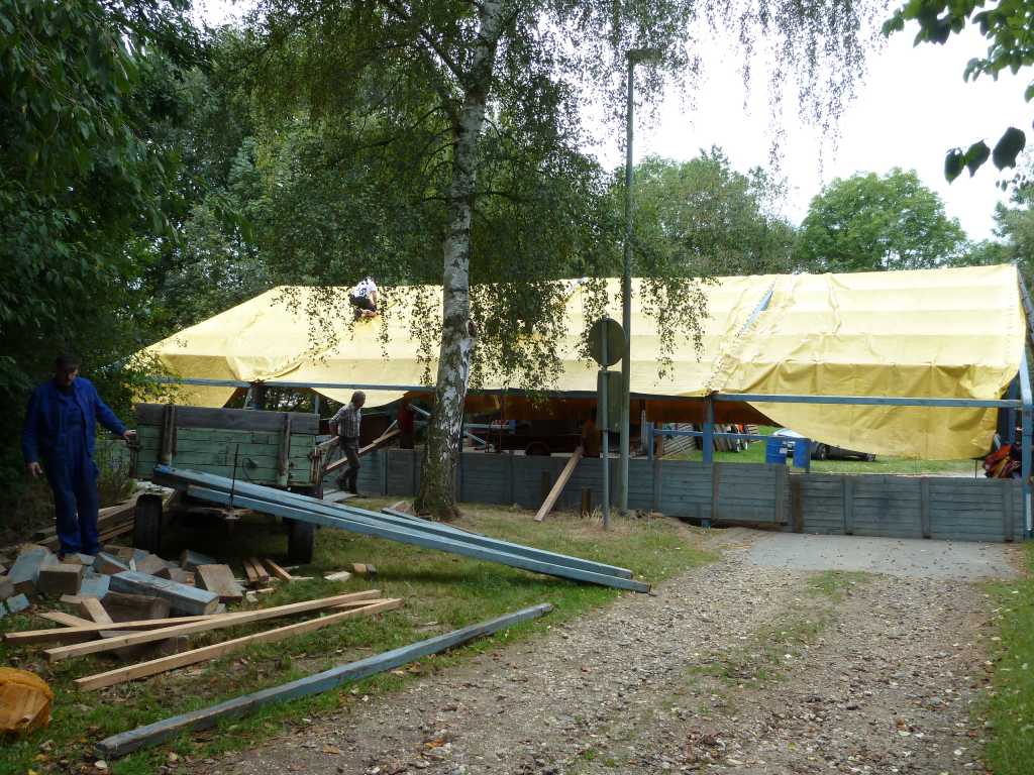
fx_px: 956
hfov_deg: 56.8
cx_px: 517
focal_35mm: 32
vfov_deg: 44.2
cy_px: 388
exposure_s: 1/125
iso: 80
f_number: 4
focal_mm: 5.3
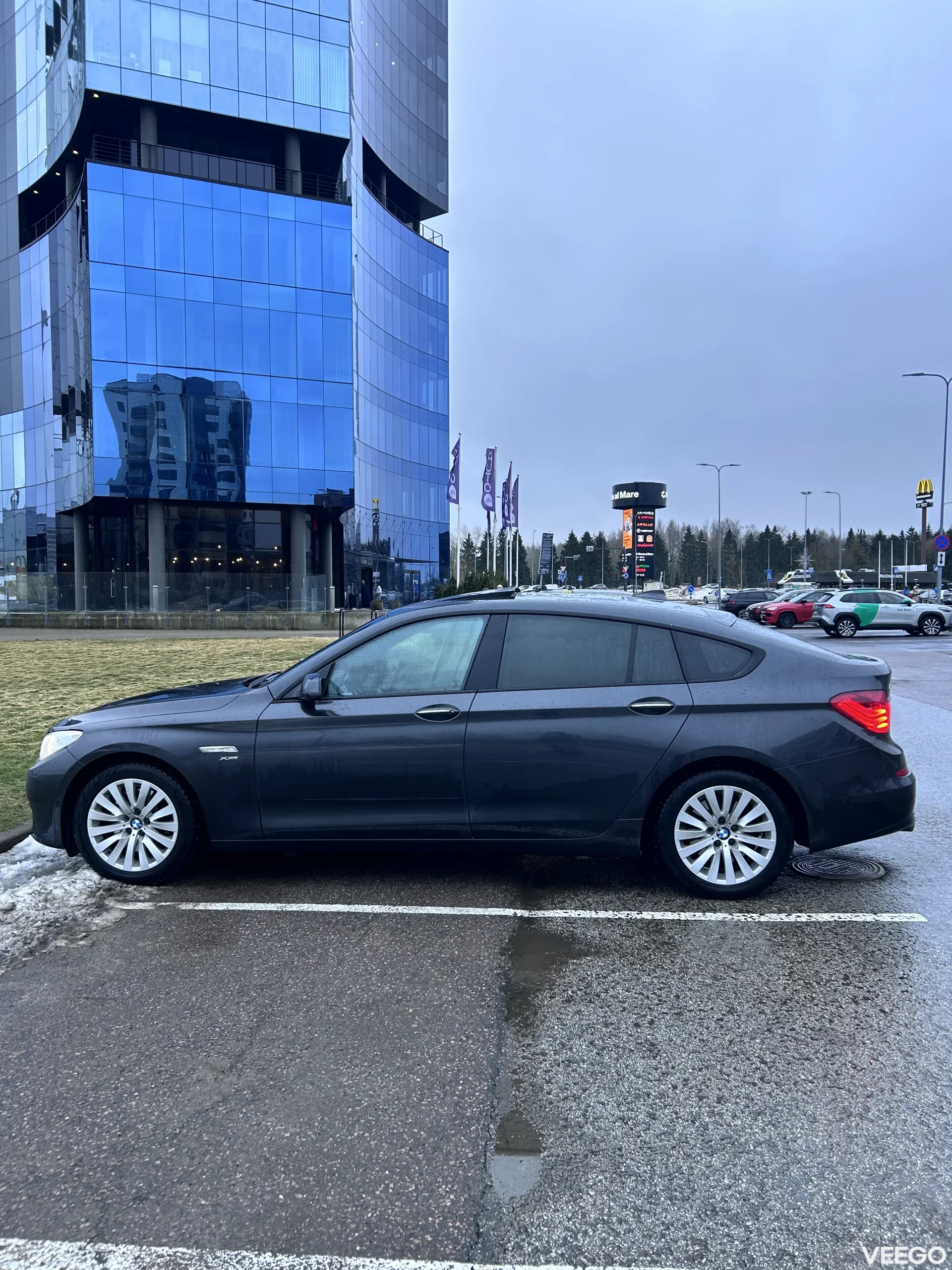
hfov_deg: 53.1
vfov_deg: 67.3
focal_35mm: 26
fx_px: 953
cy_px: 635
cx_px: 476
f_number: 1.5
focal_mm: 5.7
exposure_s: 1/121
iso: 32
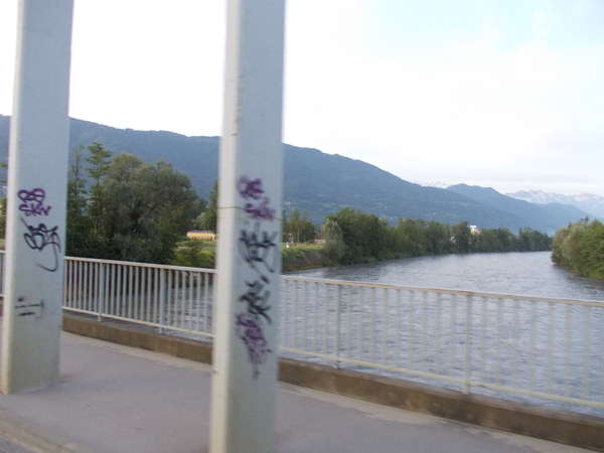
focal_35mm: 28
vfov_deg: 49.7
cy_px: 226
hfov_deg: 63.4
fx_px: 489
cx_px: 302
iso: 200
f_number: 2.7
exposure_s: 1/80
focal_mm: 4
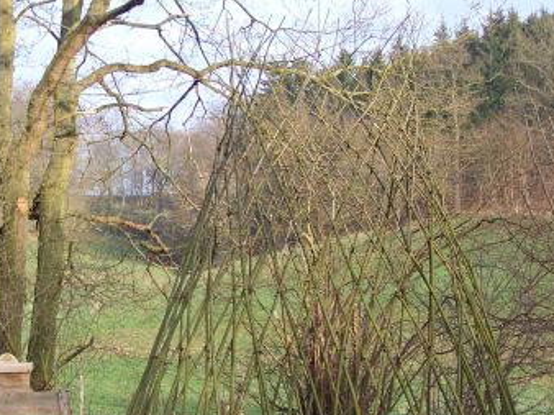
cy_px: 269
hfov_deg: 21.4
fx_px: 1439
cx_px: 90
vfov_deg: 16.4
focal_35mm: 90
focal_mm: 6.3
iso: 64
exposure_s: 1/160
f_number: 2.8
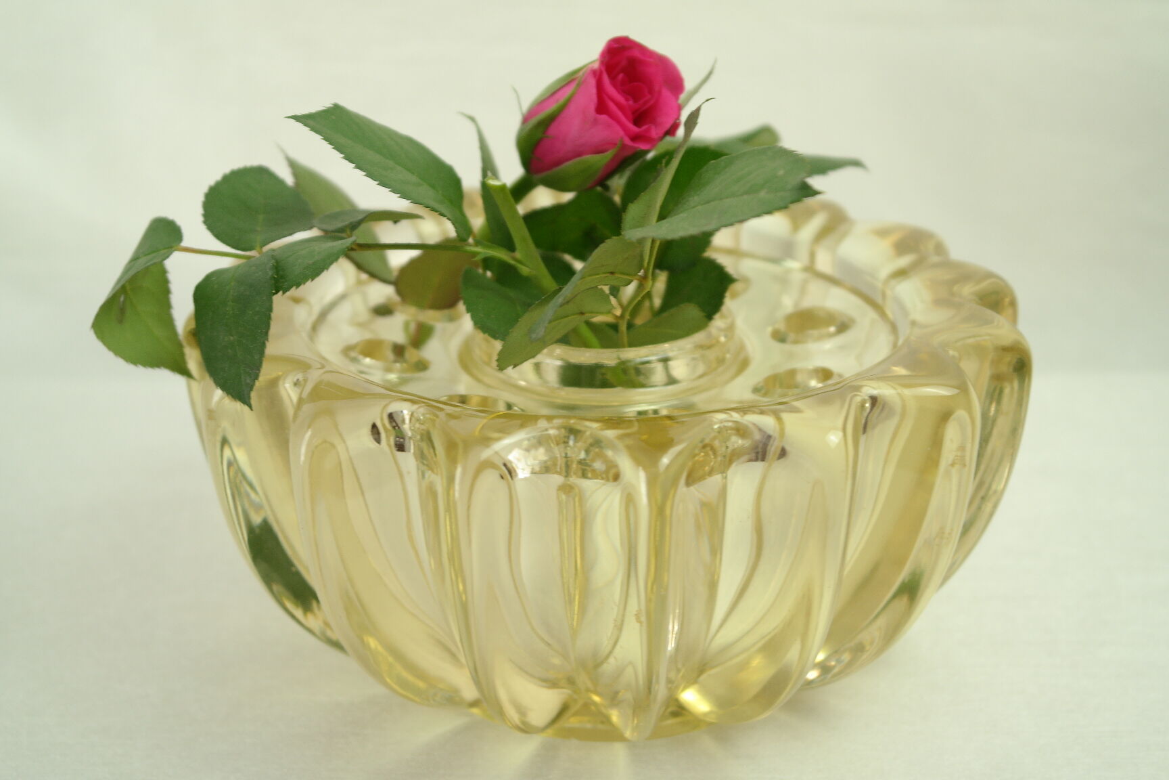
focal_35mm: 69
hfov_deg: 29.2
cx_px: 584
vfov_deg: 19.7
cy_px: 390
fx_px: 2240
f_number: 5.6
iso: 200
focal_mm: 45
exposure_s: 1/30
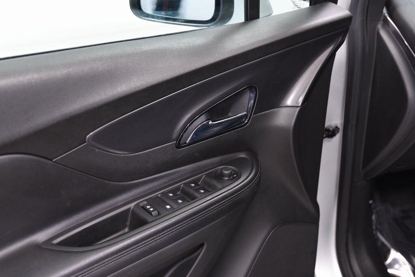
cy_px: 138
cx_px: 208
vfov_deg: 27.0
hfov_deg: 39.6
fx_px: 577
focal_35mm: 50
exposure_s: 1/20
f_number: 4.5
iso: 1600
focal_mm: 50
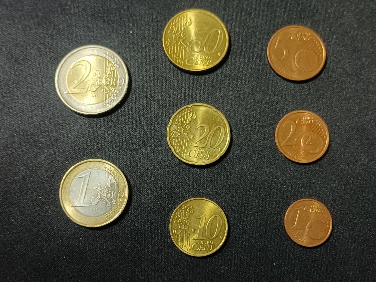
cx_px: 188
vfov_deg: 32.2
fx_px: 489
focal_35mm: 45
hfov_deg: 42.1
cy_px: 141
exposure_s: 1/33.3
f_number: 1.8
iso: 1248
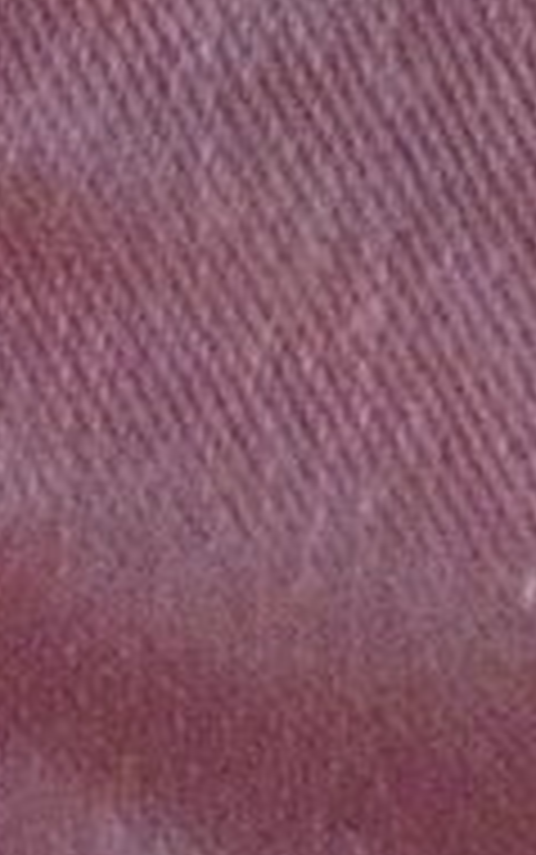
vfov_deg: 8.0
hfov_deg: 4.9
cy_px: -250
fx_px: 6068
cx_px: -734
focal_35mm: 260
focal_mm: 4.28
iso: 400
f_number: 2.4
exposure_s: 1/15
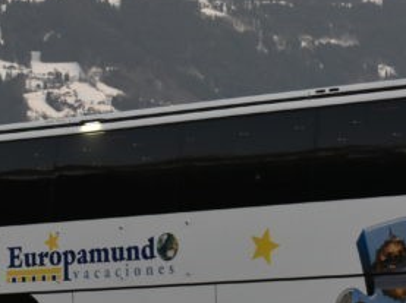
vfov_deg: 6.9
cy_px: 108
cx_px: 179
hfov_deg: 9.3
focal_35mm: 214
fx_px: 2507
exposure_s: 1/125
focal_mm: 38
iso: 800
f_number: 4.8
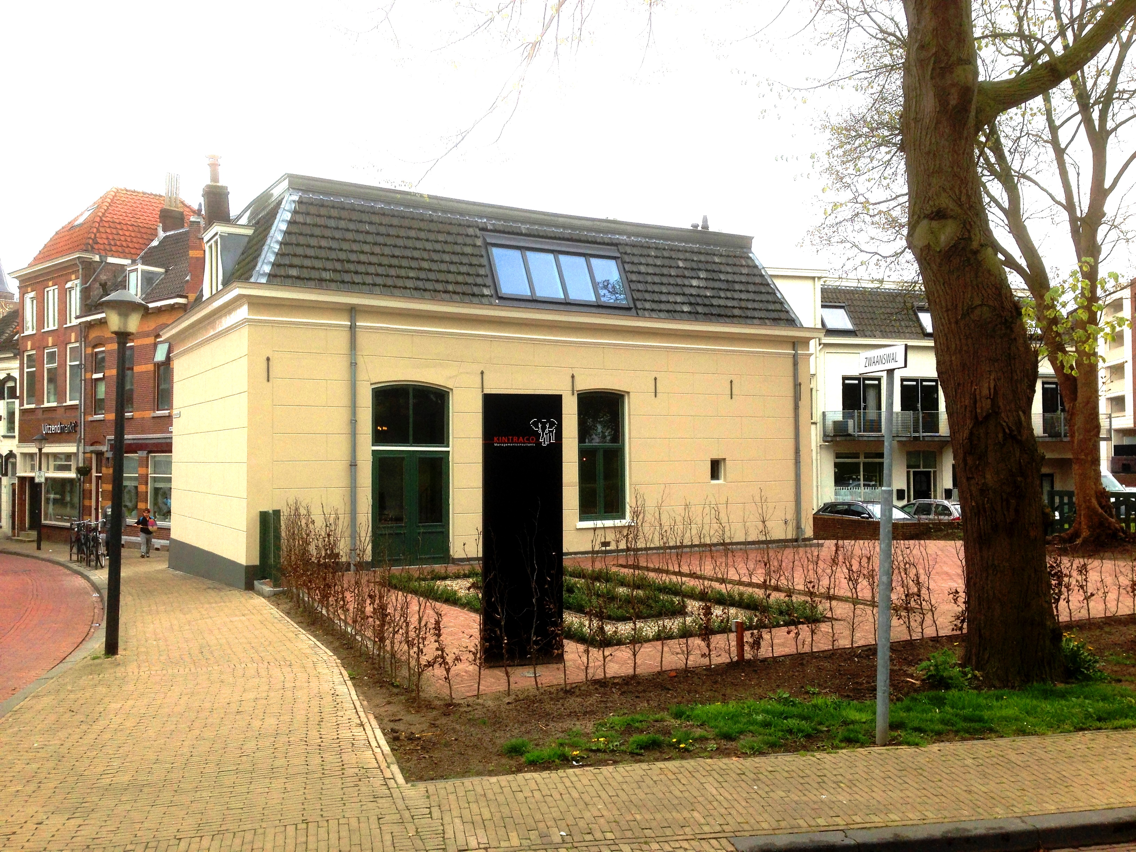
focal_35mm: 33
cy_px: 426
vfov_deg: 42.9
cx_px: 568
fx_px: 1083
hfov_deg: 55.4
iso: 50
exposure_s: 1/686
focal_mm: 4.12
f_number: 2.4
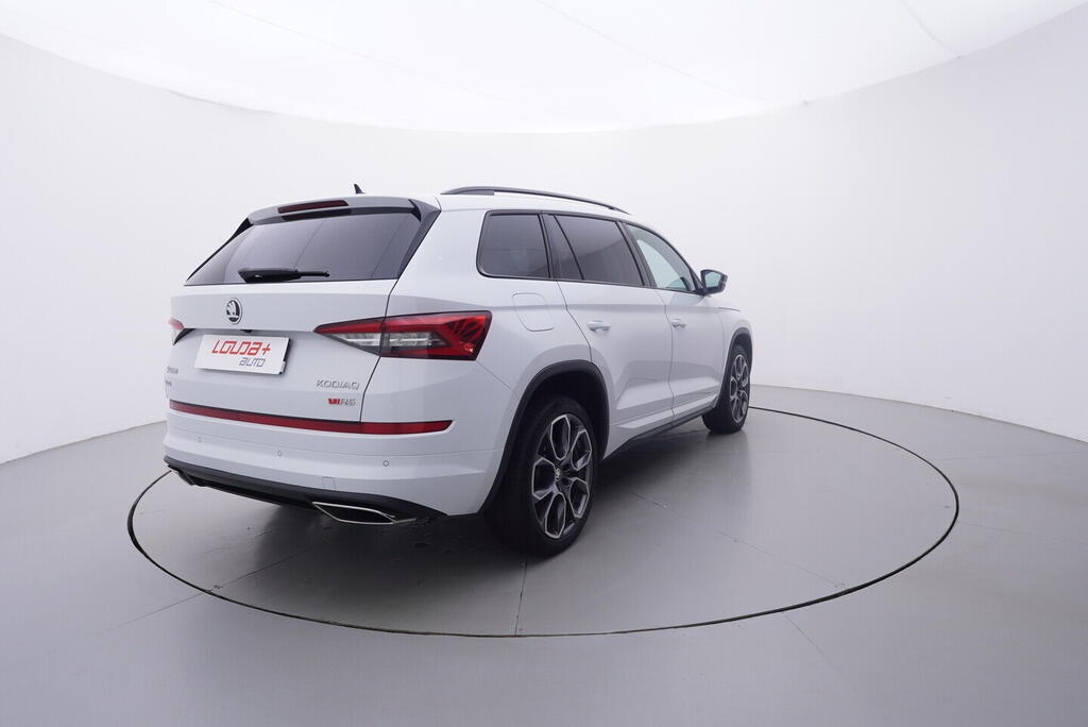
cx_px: 544
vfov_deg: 56.2
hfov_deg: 77.3
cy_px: 364
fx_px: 680
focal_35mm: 22
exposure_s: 1/80
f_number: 5
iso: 200
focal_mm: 15
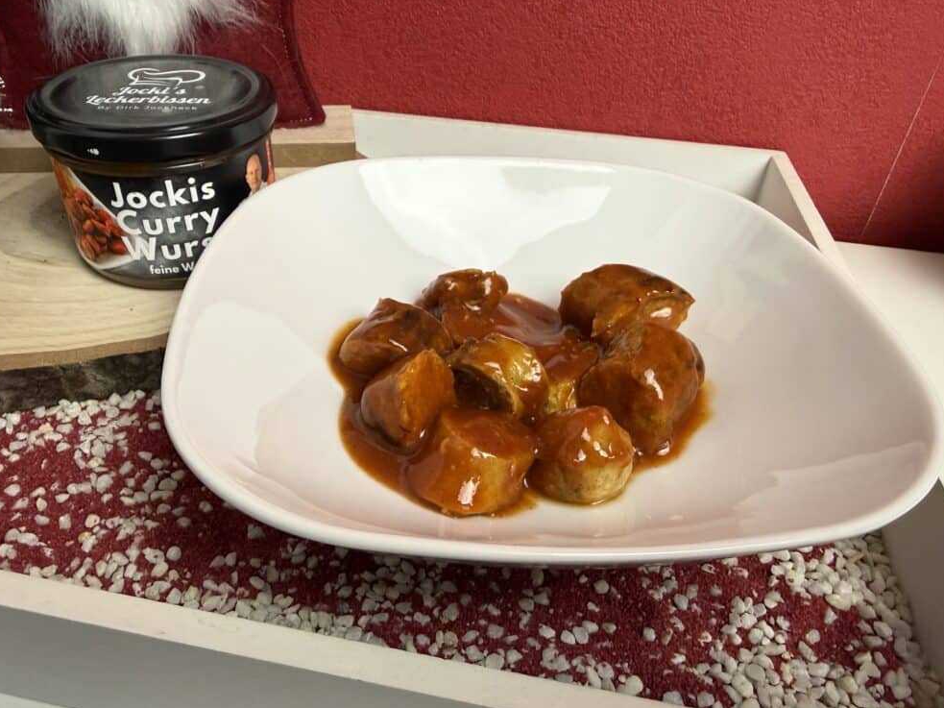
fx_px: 682
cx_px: 482
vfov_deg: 54.9
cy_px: 358
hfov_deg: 69.4
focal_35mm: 25
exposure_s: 1/50
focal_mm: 2.22
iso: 160
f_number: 2.2
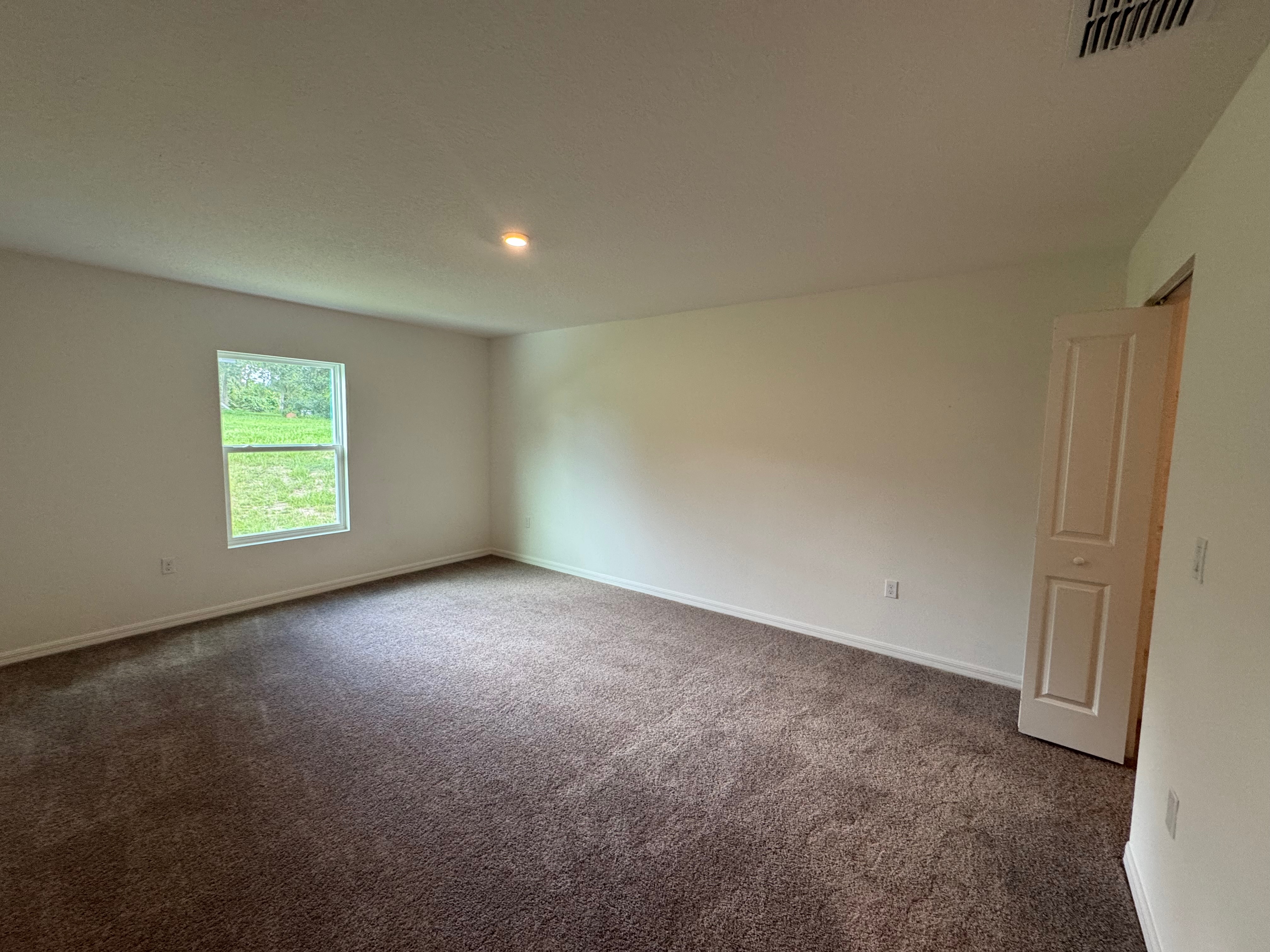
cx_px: 635
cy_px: 476
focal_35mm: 14
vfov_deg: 85.7
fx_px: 514
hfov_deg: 102.1
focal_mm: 2.22
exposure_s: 1/120
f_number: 2.2
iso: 200
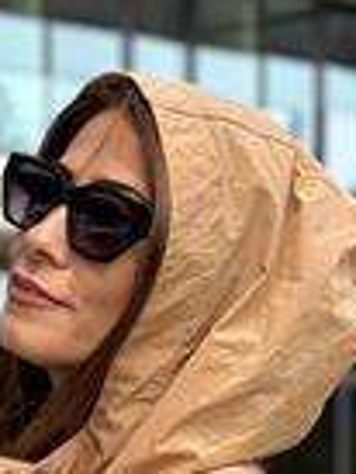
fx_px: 2423
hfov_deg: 8.4
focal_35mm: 177
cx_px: 152
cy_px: 640
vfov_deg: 10.9
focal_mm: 6.86
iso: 80
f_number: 1.78
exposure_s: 1/139
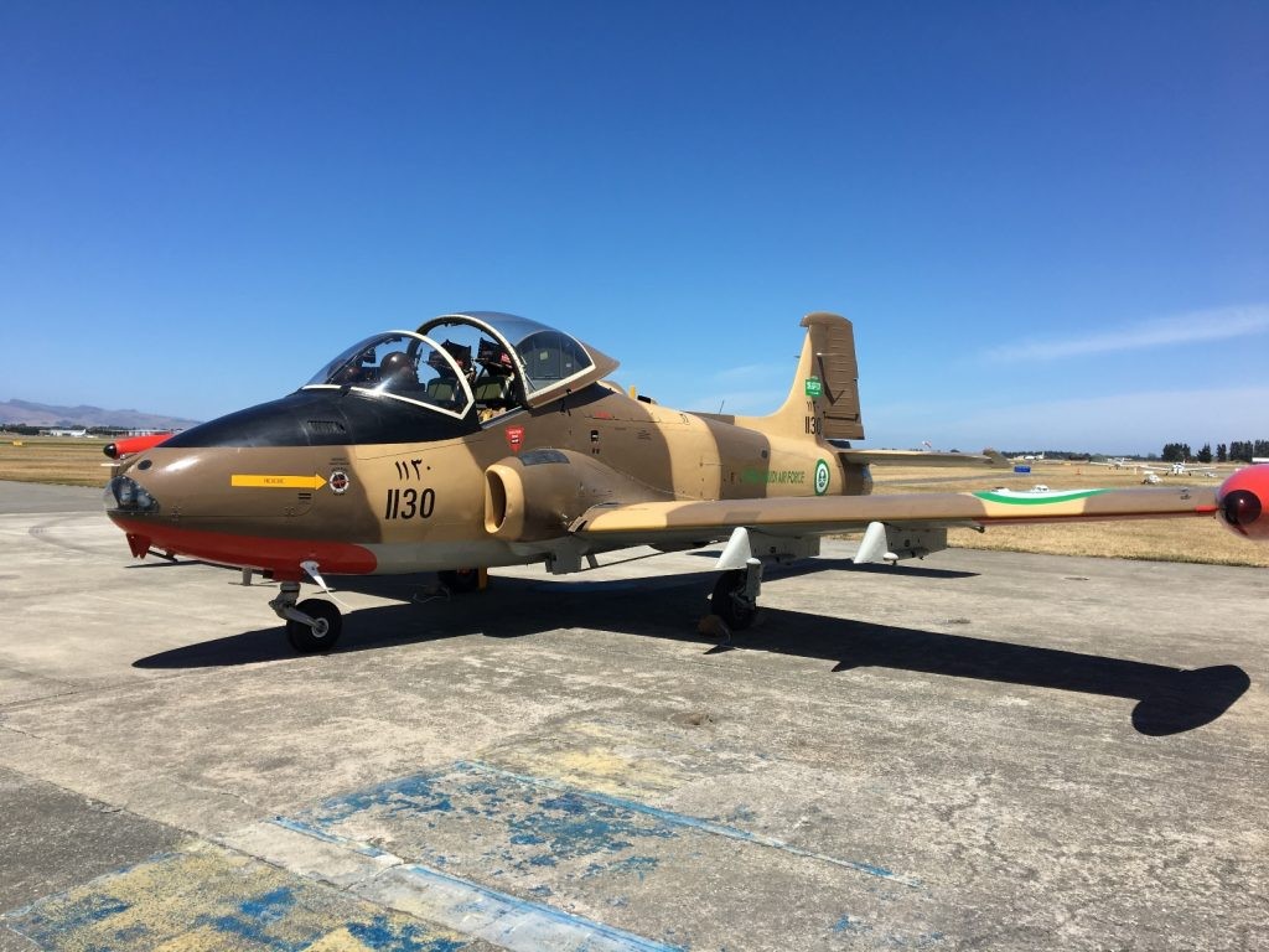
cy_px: 476
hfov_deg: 61.7
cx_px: 634
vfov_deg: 48.2
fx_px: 1063
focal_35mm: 29
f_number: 2.2
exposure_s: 1/2079
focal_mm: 4.15
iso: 25
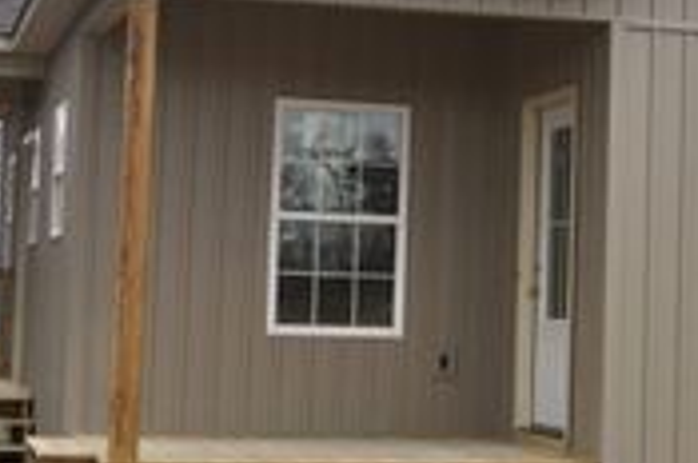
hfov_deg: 19.6
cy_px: 72
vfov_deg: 13.2
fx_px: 1993
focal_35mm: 103
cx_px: 562
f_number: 7.1
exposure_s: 1/200
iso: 200
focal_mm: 24
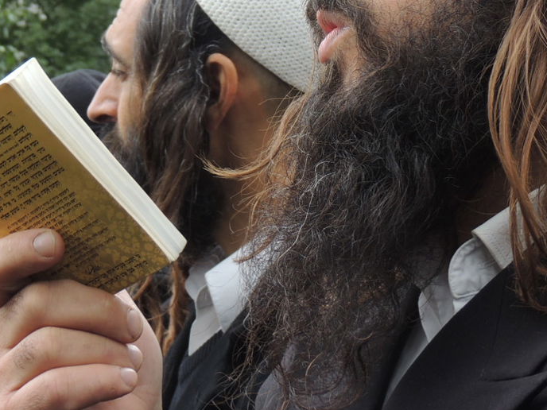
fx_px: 1770
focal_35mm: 112
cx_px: 296
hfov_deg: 17.6
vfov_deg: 13.2
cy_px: 99
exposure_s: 1/80
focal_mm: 9.8
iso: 100
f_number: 3.7
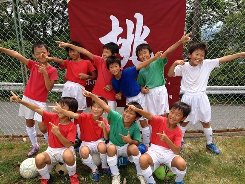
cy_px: 92
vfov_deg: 40.7
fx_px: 248
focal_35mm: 35
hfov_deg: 52.6
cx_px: 122
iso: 64
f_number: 2.4
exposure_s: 1/968
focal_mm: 4.28
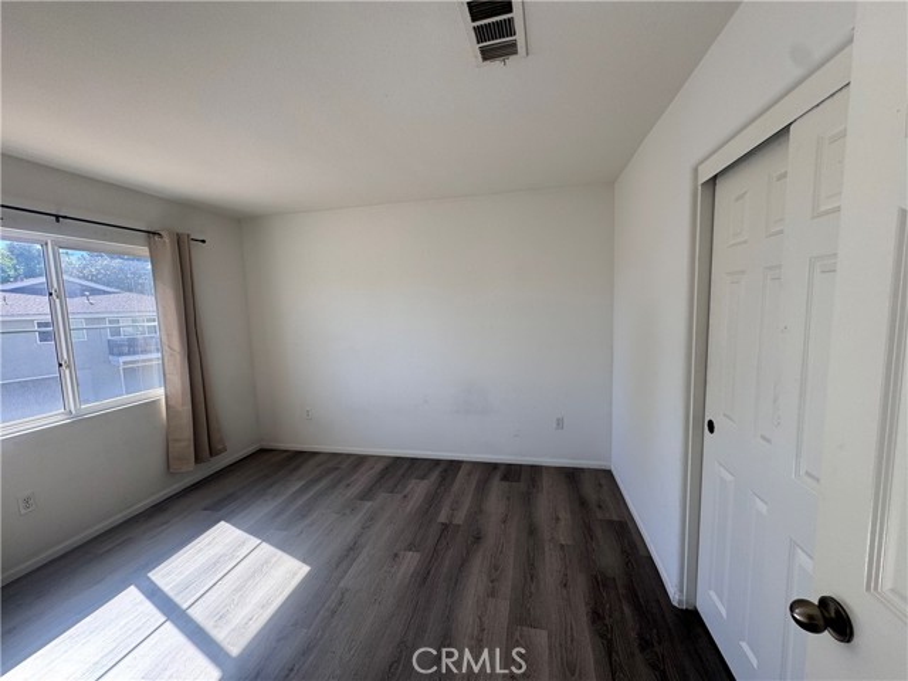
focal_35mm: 14
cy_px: 340
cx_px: 454
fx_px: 367
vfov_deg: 85.7
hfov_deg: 102.1
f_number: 2.2
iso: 40
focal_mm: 2.22
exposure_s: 1/110
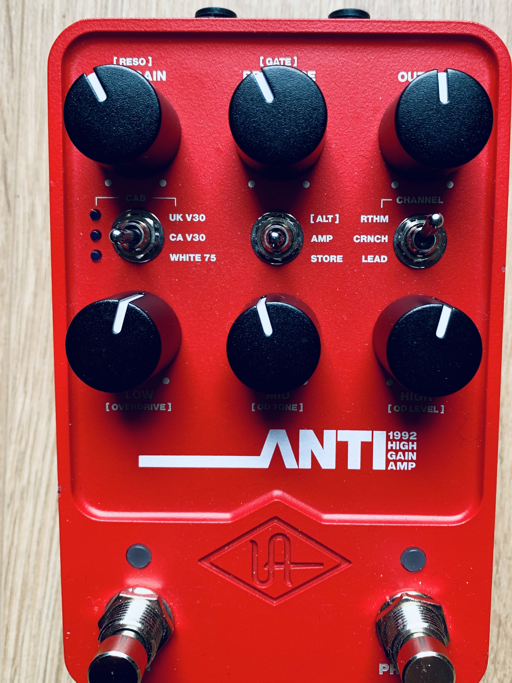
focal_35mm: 32
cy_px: 320
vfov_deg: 56.8
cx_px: 298
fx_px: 631
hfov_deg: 44.0
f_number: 1.8
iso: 80
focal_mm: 4.25
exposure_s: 1/121
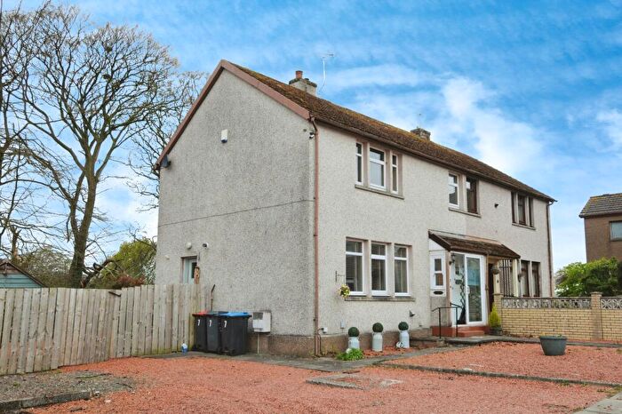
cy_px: 207
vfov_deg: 43.6
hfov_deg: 62.0
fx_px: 518
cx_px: 311
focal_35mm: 30
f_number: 7.1
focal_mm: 20
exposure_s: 1/100
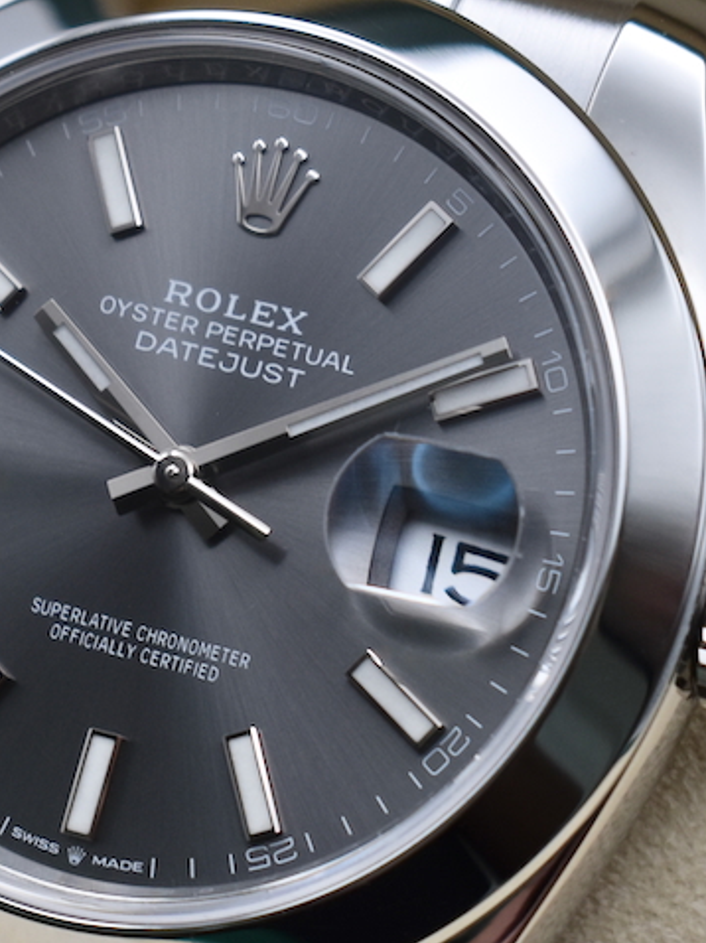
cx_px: 172
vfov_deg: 9.8
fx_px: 5471
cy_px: 450
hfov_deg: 7.4
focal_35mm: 201
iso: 400
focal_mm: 52
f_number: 7.1
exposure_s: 1/125
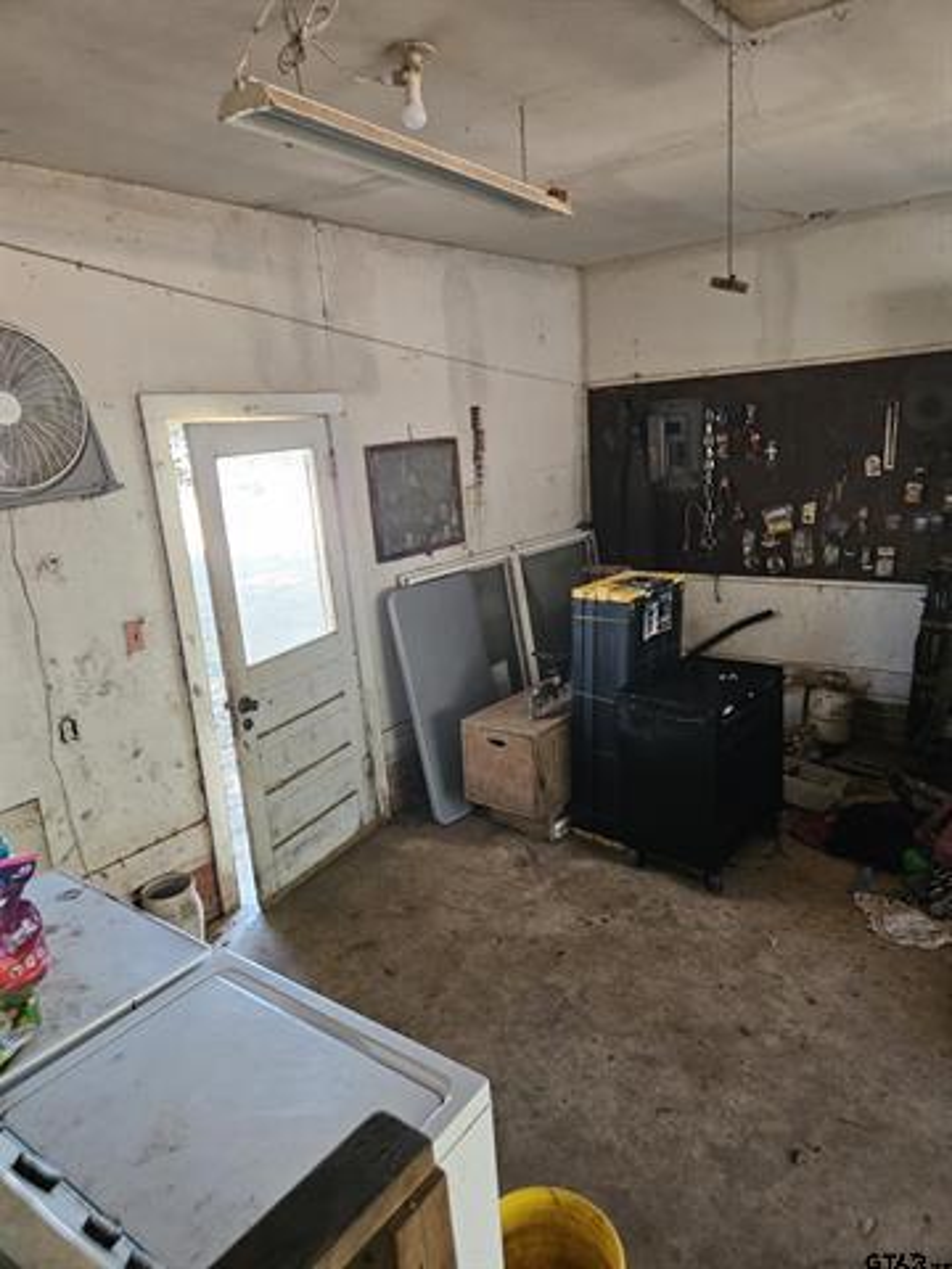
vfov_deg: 73.9
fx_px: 843
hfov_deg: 58.9
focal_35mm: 23
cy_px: 634
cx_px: 476
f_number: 1.8
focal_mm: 5.4
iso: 1000
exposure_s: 1/120
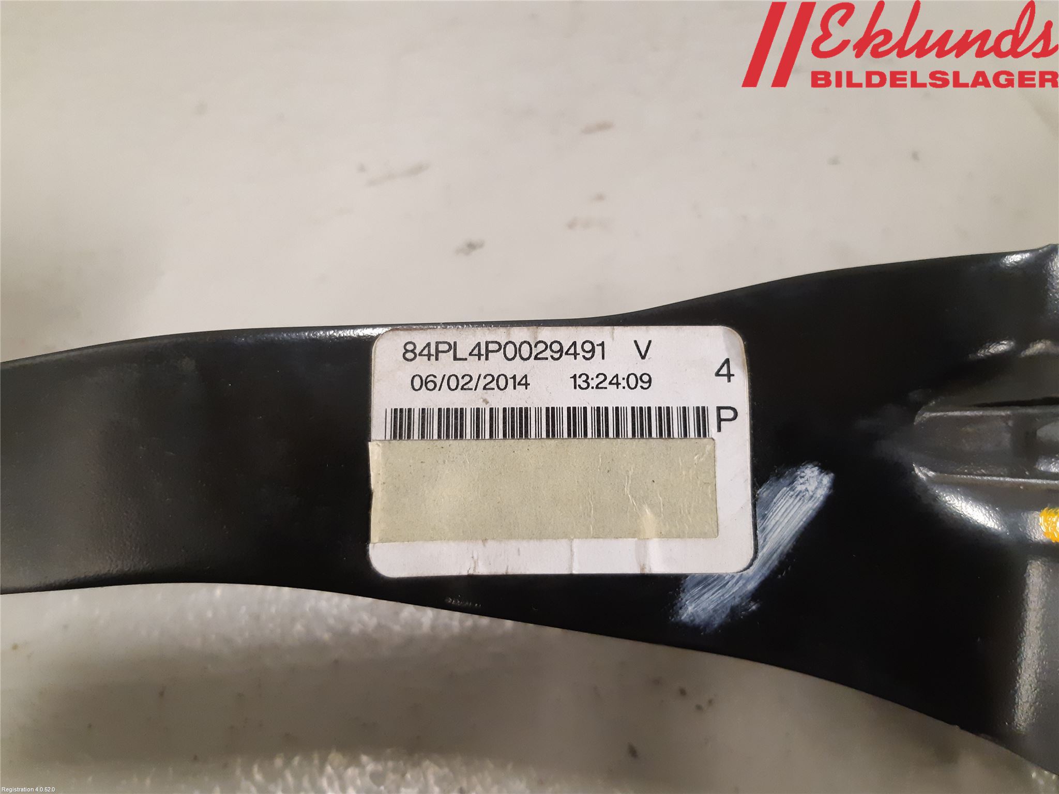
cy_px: 397
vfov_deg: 53.1
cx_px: 530
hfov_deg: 67.3
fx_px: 795
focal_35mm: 26
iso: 320
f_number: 1.7
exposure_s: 1/50
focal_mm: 3.93
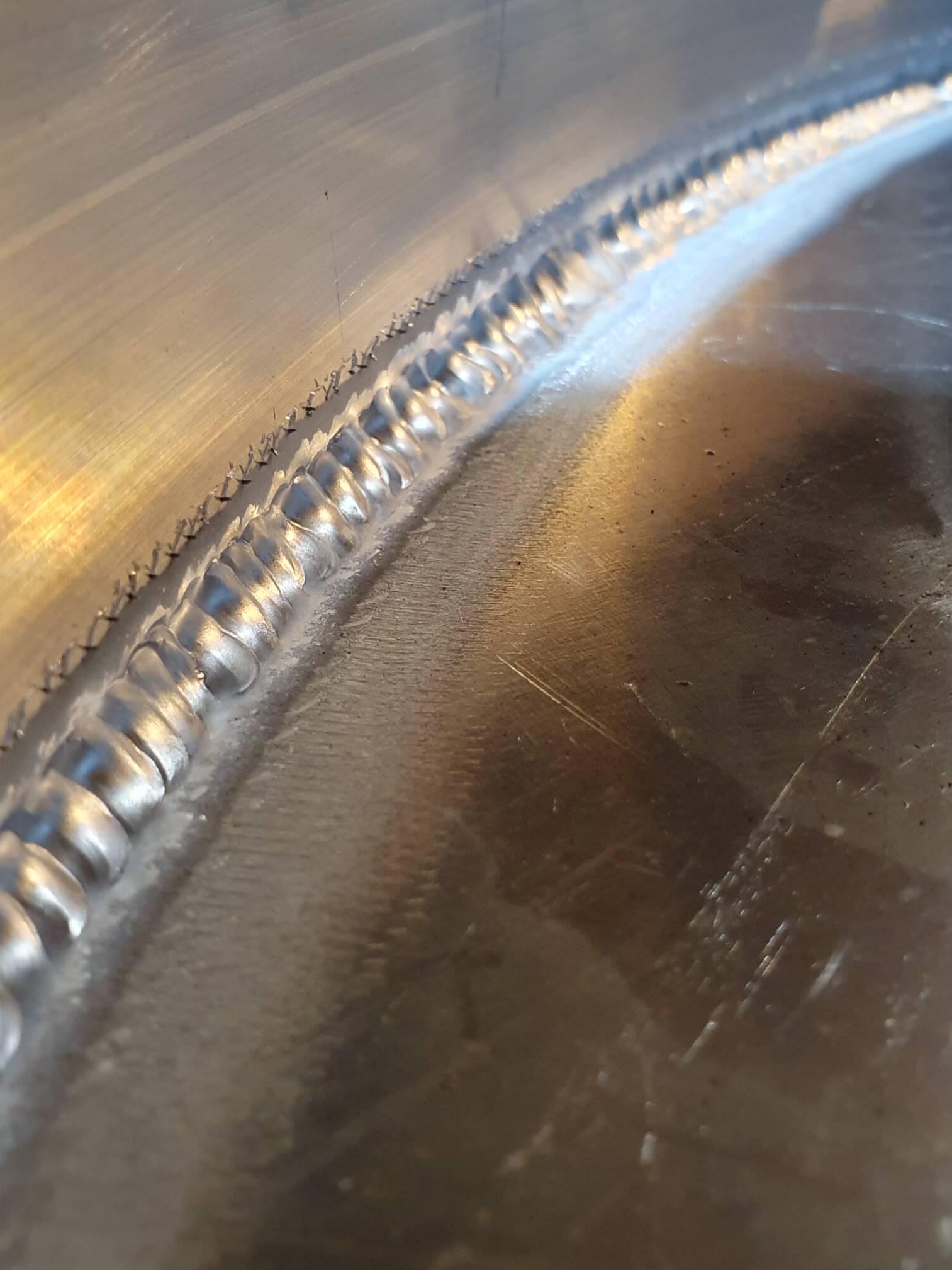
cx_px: 445
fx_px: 1210
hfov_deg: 42.9
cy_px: 543
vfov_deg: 55.1
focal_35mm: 33
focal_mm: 4.32
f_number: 2.4
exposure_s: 1/50
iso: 400
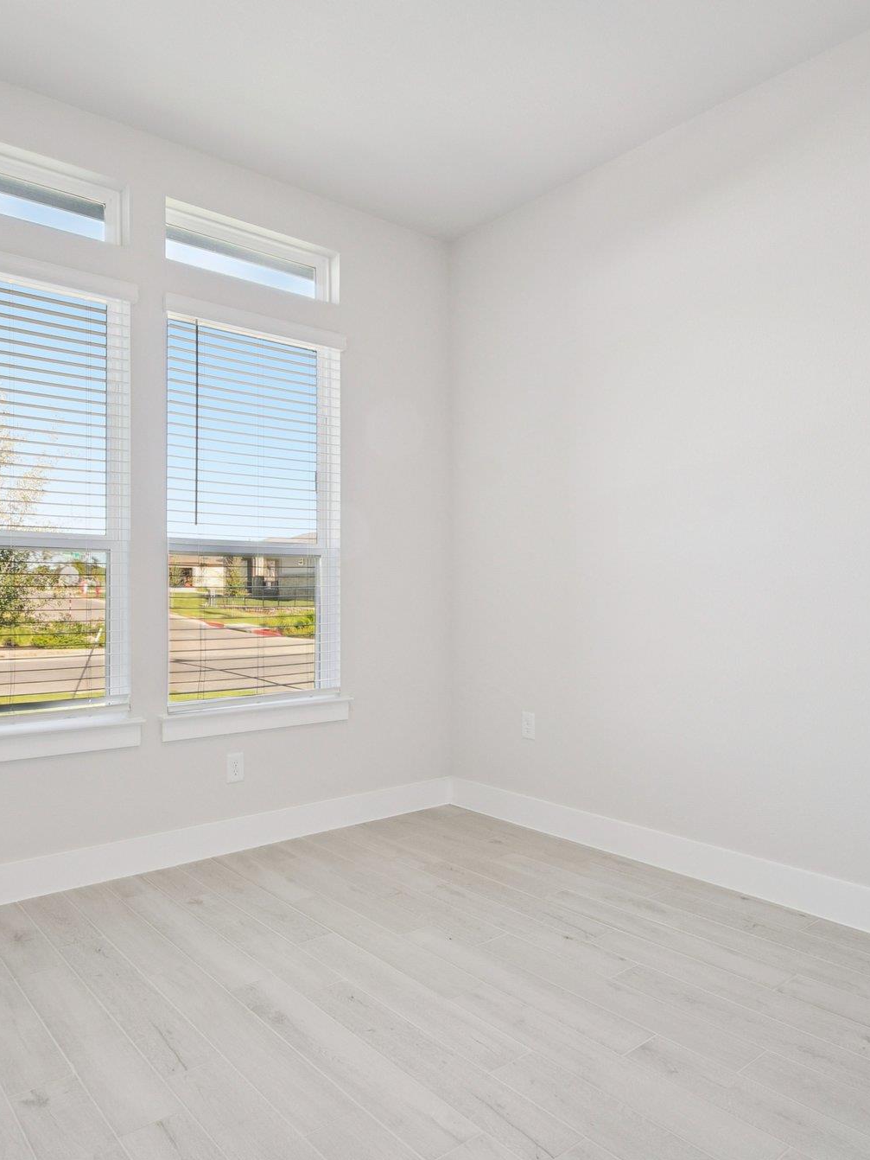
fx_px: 737
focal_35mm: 22
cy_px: 576
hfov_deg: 61.1
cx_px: 424
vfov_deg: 76.4
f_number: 8
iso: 400
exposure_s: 1/40
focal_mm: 10
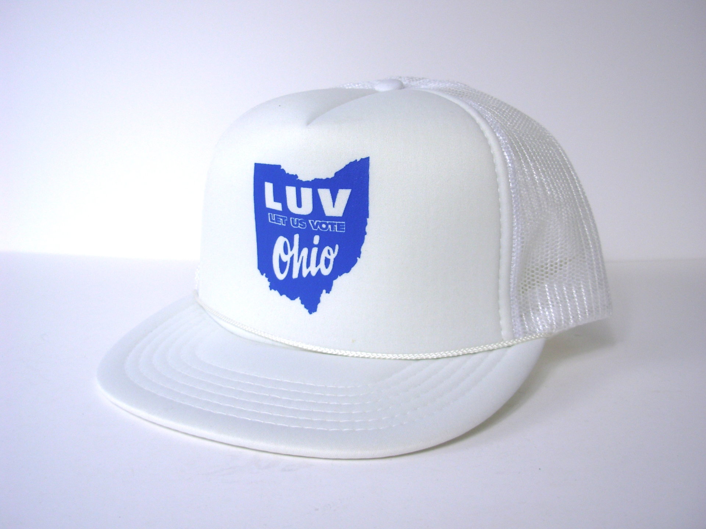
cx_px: 353
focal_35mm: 38
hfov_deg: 49.0
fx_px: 775
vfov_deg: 37.7
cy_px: 264
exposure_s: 1/90.5
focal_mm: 6.3
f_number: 2.9
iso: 50
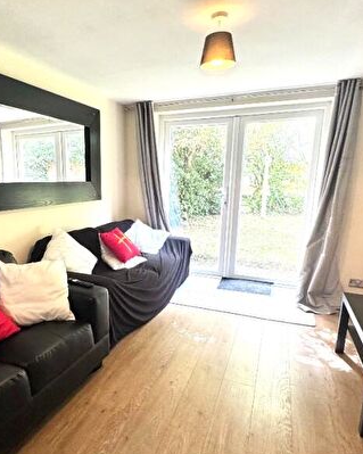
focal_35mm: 24
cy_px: 241
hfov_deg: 57.8
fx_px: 322
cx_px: 131
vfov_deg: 70.2
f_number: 2.2
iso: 200
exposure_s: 1/100
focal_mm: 2.22
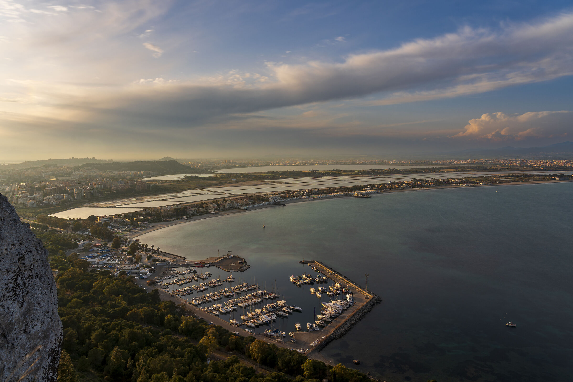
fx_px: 398
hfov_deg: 71.5
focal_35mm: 25
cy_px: 191
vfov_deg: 51.3
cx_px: 286
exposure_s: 10
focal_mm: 25
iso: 100
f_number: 10
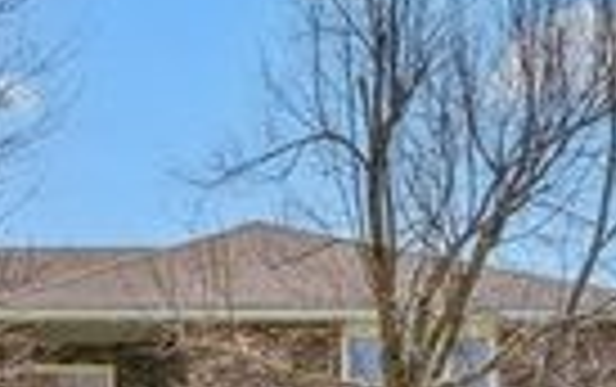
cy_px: 317
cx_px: -126
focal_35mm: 104
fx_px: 1748
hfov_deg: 18.9
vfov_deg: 12.6
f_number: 9
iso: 250
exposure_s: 1/640
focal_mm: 28
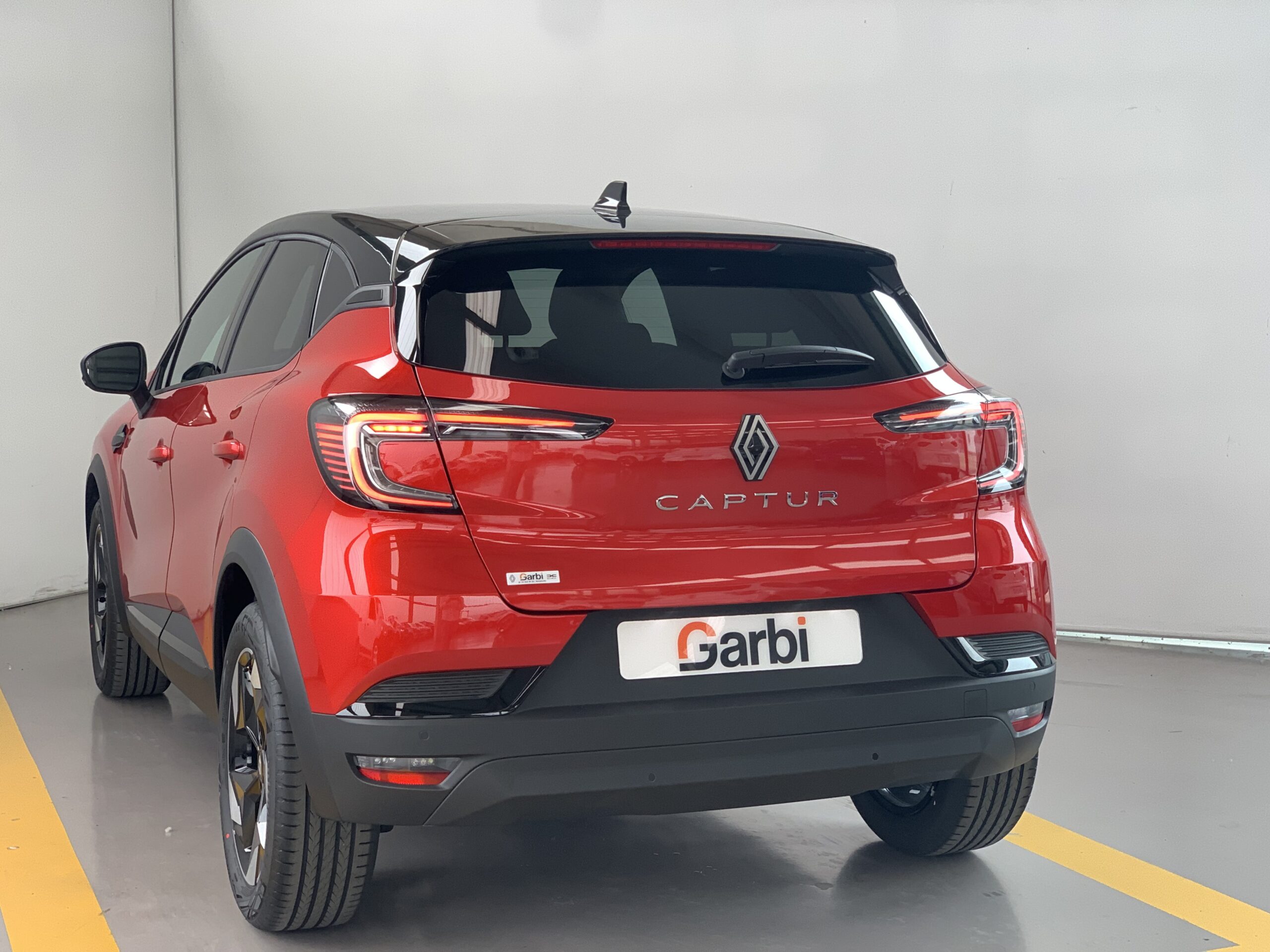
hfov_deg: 36.8
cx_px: 635
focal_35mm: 52
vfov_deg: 28.0
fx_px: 1908
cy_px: 476
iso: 125
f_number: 2.4
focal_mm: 6
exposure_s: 1/104
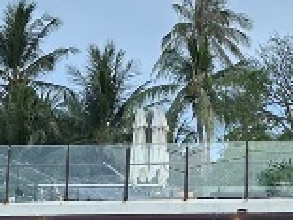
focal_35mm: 123
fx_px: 1041
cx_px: 269
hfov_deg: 15.8
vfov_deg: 12.0
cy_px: 85
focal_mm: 6.86
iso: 80
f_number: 1.78
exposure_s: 1/822
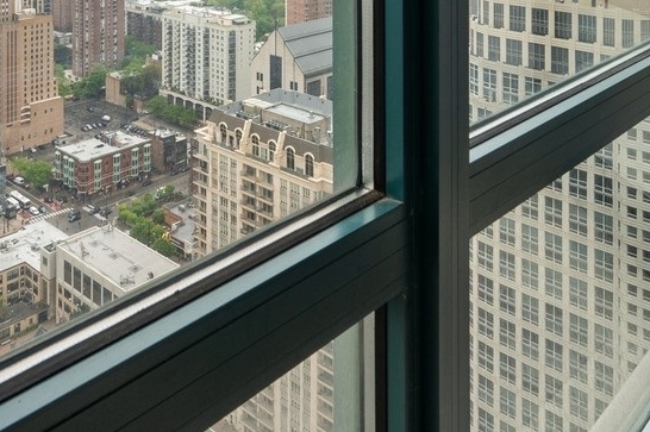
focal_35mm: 41
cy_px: -139
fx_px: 740
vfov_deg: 27.0
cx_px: 236
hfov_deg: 46.9
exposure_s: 1/30
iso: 100
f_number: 10
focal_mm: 14
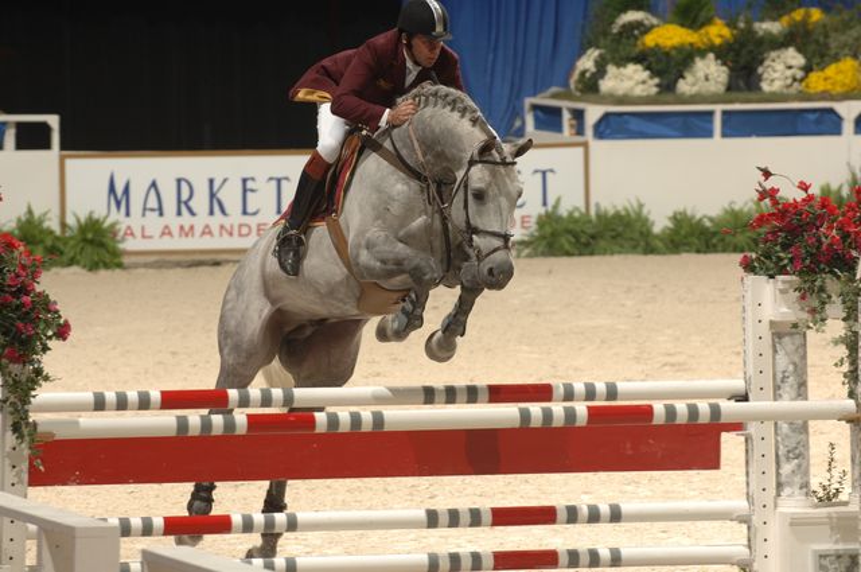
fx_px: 7166
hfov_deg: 6.9
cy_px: 286
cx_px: 430
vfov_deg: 4.6
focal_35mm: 300
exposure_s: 1/250
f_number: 5.6
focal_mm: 200
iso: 320
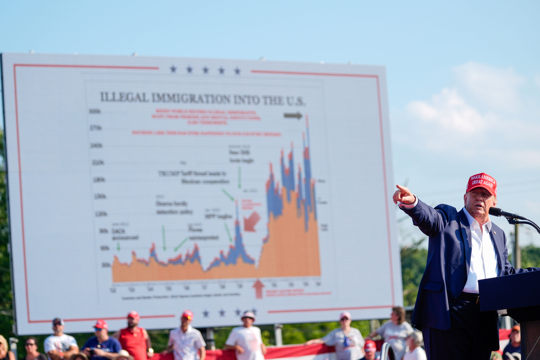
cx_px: 270
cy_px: 180
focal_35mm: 130
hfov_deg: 15.8
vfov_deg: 10.6
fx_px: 1950
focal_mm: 130
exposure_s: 1/1600
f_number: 4
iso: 200
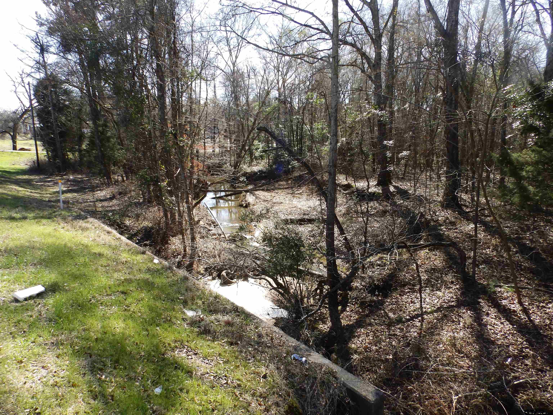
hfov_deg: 76.4
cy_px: 208
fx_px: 351
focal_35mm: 22
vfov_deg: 61.1
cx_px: 276
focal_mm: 4
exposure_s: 1/160
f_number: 4.5
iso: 80
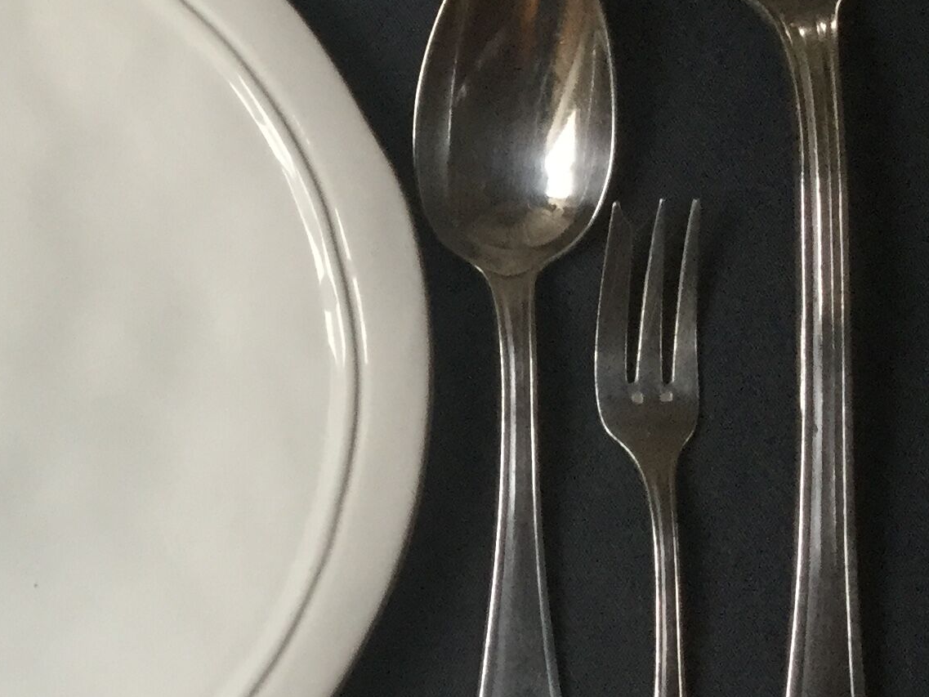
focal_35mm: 89
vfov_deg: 16.6
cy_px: 366
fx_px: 2389
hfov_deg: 20.6
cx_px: -176
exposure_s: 1/33
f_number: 2.4
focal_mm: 3.3
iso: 100
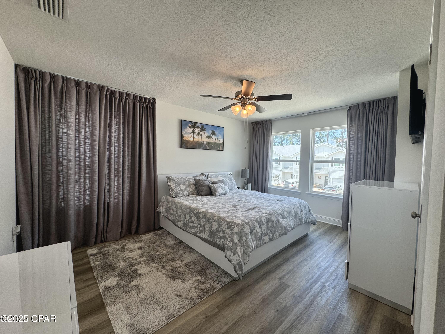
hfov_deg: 102.1
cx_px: 222
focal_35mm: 14
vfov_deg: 85.7
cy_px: 167
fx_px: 180
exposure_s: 1/120
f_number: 2.2
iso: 50
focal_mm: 2.22
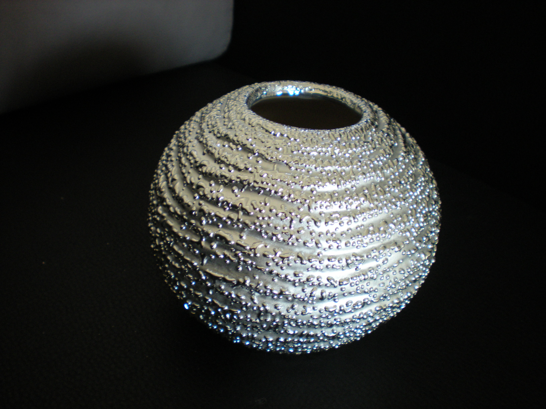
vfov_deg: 37.7
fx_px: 599
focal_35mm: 38
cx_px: 273
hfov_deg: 49.0
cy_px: 204
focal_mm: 6.3
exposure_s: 1/35.6
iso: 200
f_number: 3.1
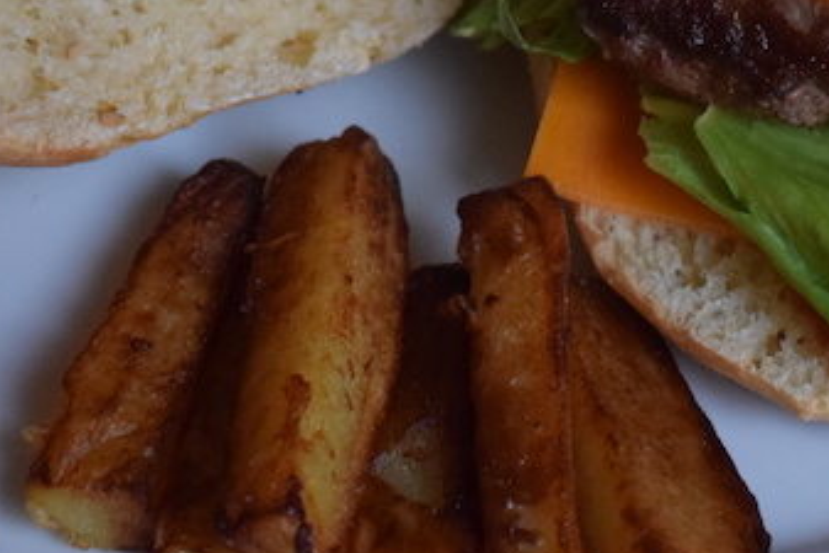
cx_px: 600
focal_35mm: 121
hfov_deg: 16.8
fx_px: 2787
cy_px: 23
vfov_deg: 11.2
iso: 3200
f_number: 4.5
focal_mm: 34
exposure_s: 1/60
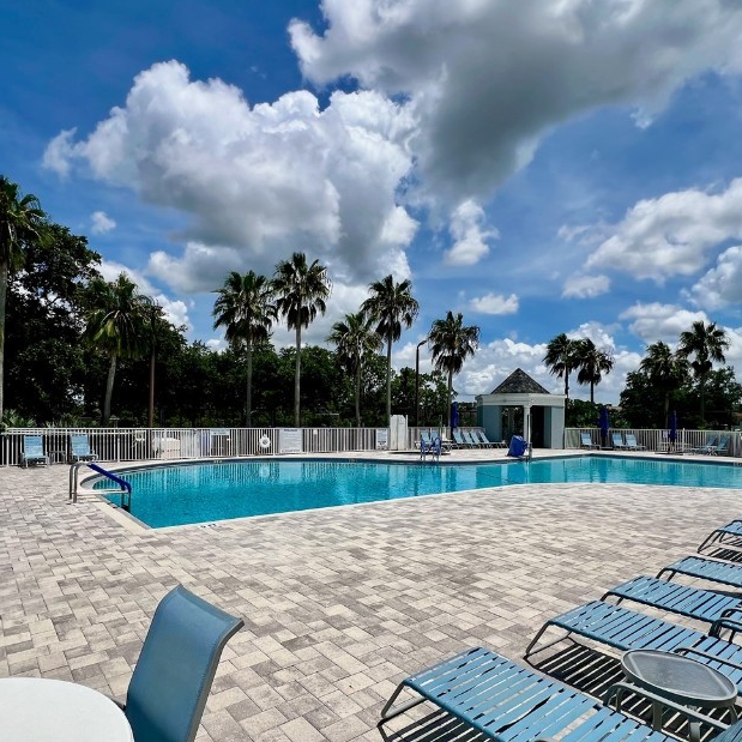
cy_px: 418
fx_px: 461
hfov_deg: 77.5
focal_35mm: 19
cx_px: 340
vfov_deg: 77.3
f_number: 1.8
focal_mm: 1.57
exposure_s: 1/3774
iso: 32
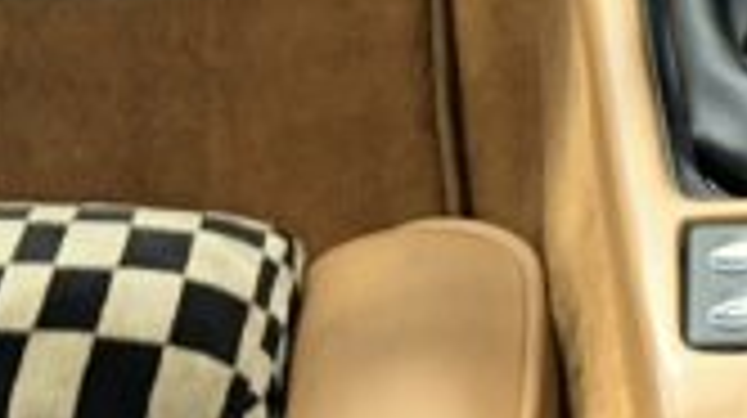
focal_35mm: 202
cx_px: 837
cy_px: -436
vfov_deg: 5.8
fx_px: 3997
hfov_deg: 10.5
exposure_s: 1/7
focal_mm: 6.86
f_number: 1.78
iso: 80
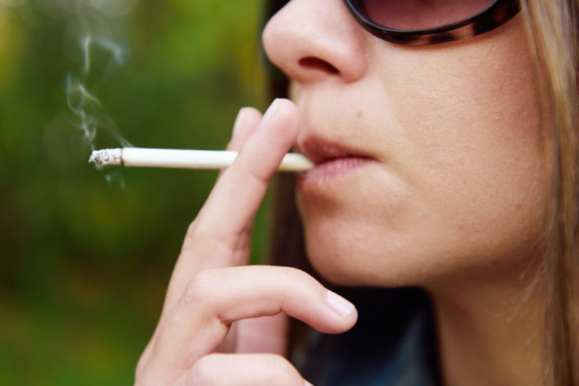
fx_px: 965
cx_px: 290
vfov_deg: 22.6
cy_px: 193
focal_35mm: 60
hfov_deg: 33.4
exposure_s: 1/160
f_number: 3.5
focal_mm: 60
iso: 200
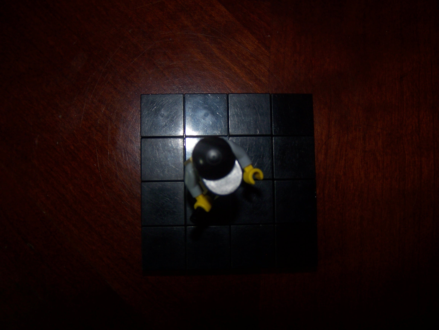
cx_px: 220
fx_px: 482
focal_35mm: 38
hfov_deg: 49.0
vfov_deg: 37.7
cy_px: 165
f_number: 2.8
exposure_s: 1/60
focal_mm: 6.3
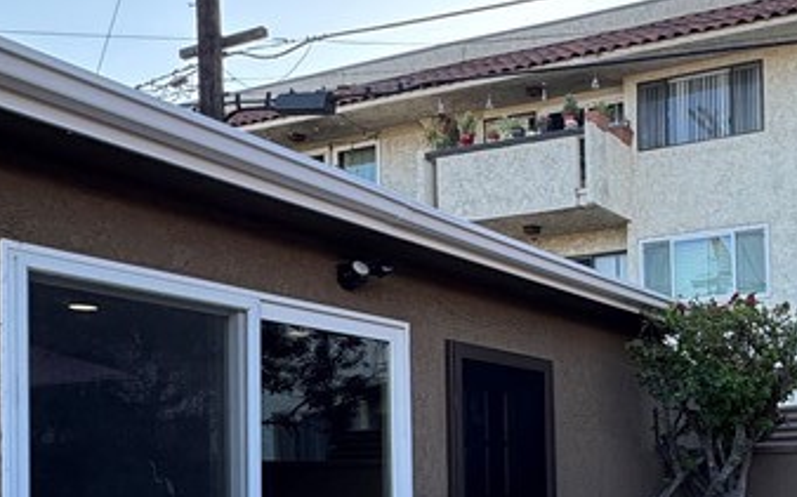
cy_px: 466
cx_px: 771
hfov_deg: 39.8
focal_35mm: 45
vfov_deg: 27.3
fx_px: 977
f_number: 2.2
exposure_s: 1/262
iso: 40
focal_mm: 2.22
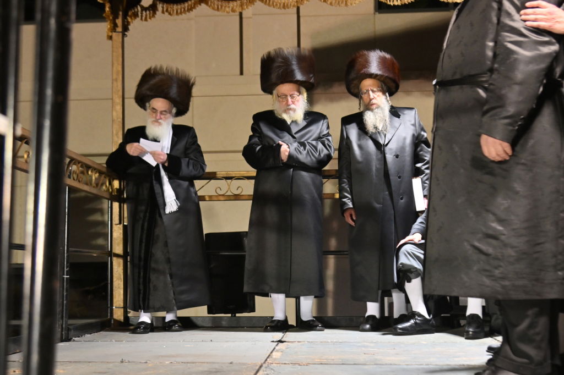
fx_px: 893
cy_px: 188
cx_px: 282
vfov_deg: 23.8
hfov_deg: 35.1
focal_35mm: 57
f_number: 4
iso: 500
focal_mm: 38
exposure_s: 1/200
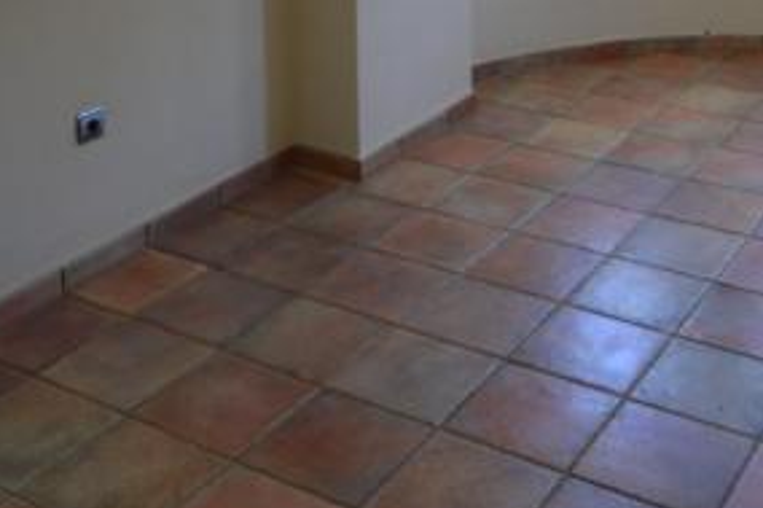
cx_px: 465
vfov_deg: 22.2
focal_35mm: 54
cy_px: -168
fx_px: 1144
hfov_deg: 36.7
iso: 400
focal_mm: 10
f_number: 4
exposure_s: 1/60
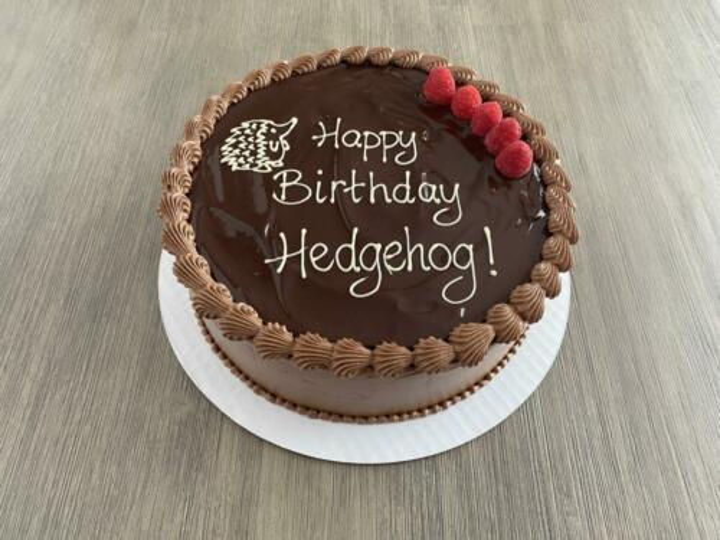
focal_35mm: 26
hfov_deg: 67.3
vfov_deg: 53.1
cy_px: 270
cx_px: 360
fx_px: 541
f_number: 1.8
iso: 250
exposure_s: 1/60
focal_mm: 4.25
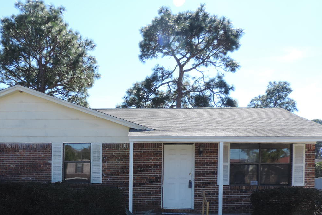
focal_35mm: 40
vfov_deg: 31.9
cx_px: 105
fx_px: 358
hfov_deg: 47.6
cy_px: 190
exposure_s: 1/500
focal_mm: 4.3
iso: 80
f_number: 3
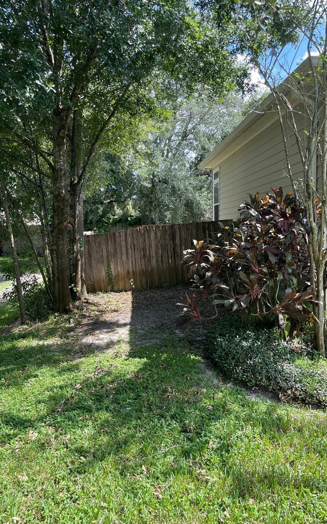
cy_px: 262
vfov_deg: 66.5
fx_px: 399
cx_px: 168
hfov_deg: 44.5
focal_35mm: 28
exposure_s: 1/615
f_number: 1.6
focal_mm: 4.2
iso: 32
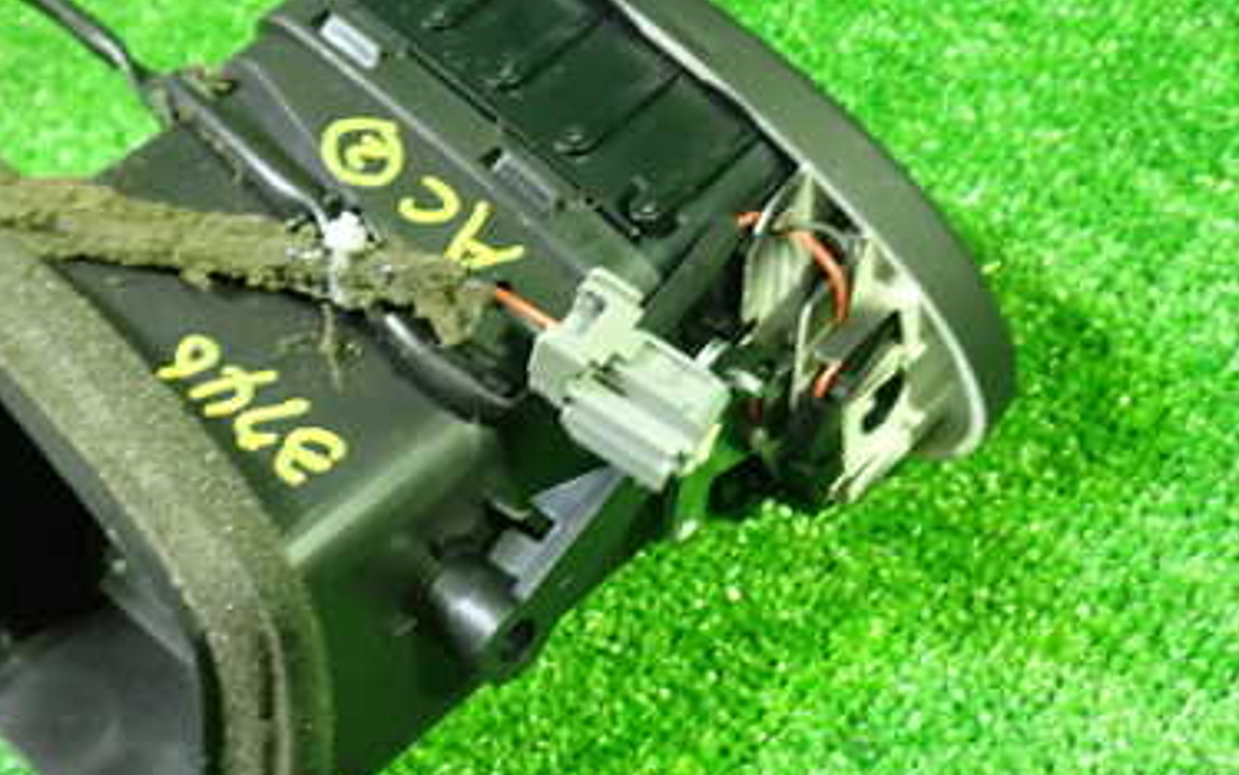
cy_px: 401
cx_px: 431
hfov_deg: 39.2
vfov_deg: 25.4
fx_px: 1723
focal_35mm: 51
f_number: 2.3
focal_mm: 5.4
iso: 800
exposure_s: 1/20
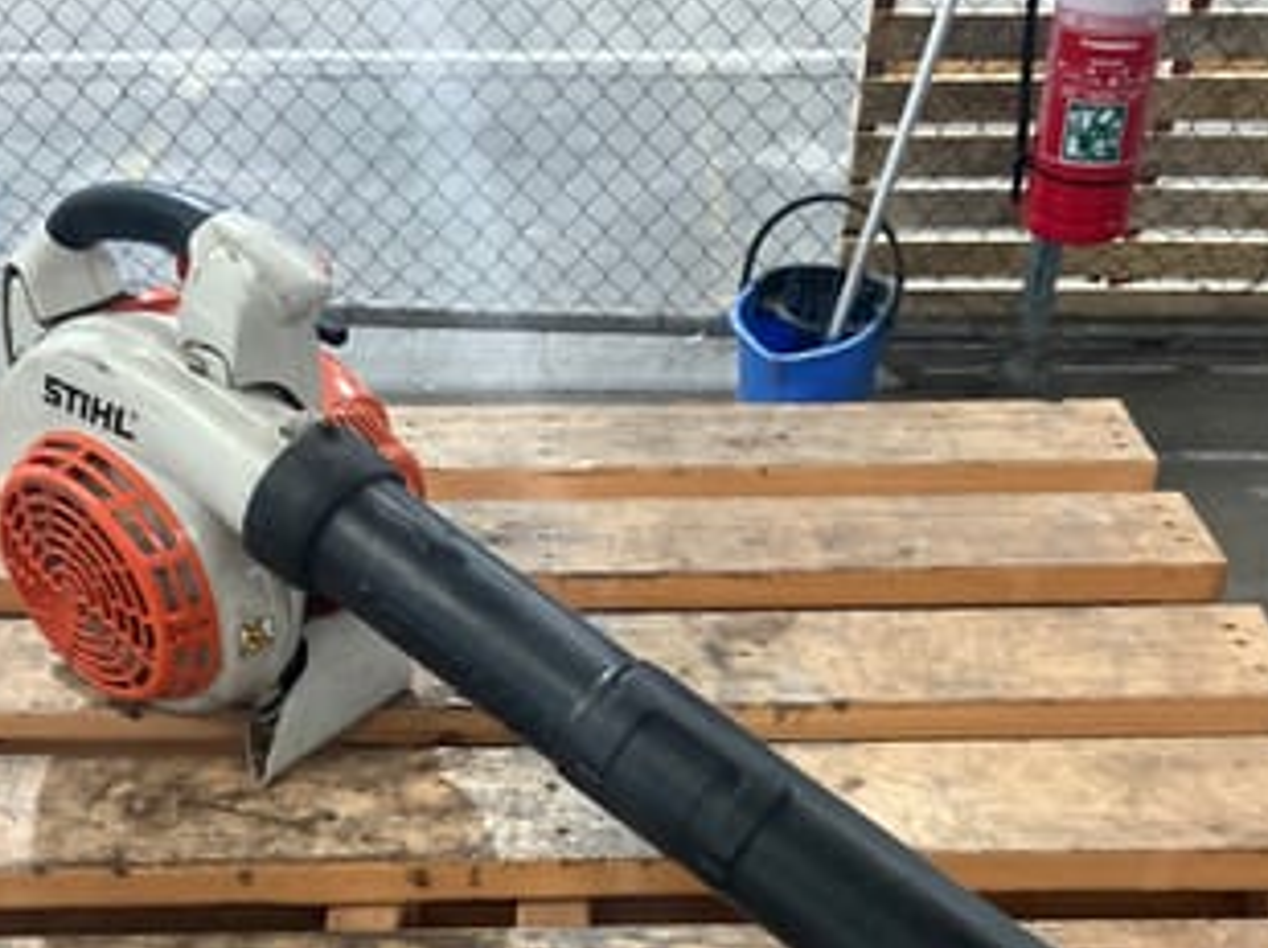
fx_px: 1720
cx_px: 579
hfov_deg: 40.4
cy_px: 737
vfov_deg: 30.2
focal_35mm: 47
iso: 250
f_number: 1.8
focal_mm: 3
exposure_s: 1/33
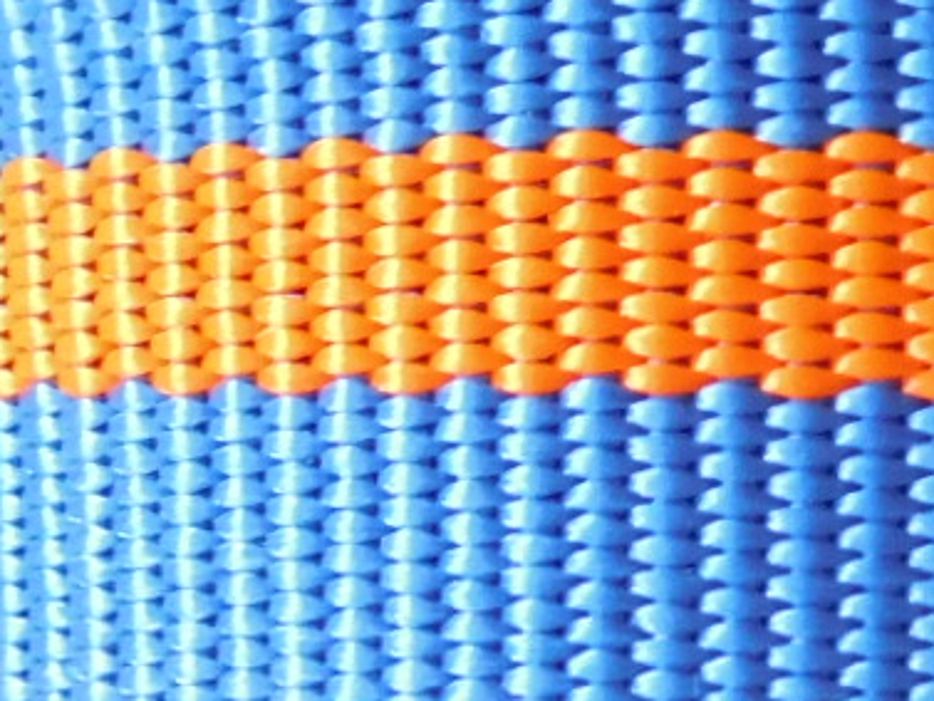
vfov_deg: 13.3
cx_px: 1147
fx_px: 2861
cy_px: 1023
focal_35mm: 106
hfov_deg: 17.6
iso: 400
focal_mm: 4.5
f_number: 3.4
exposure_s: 1/13
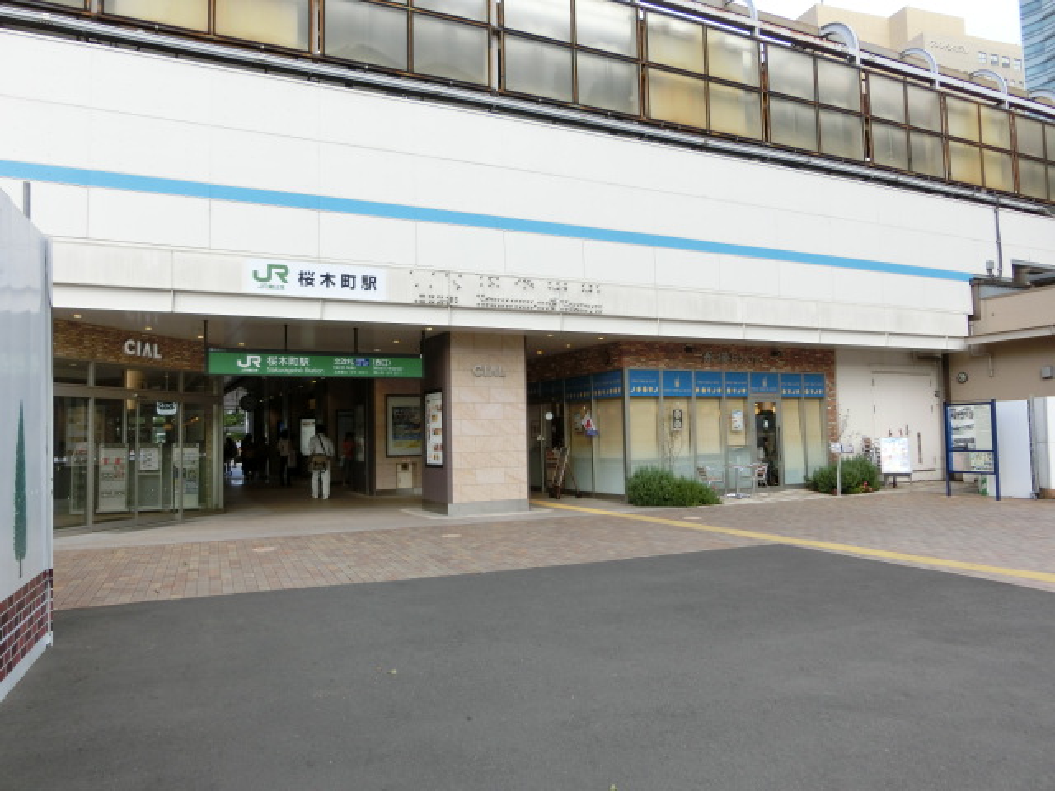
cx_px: 528
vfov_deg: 54.9
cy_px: 396
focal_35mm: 25
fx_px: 762
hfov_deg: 69.4
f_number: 3.5
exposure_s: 1/320
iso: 80
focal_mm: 4.5
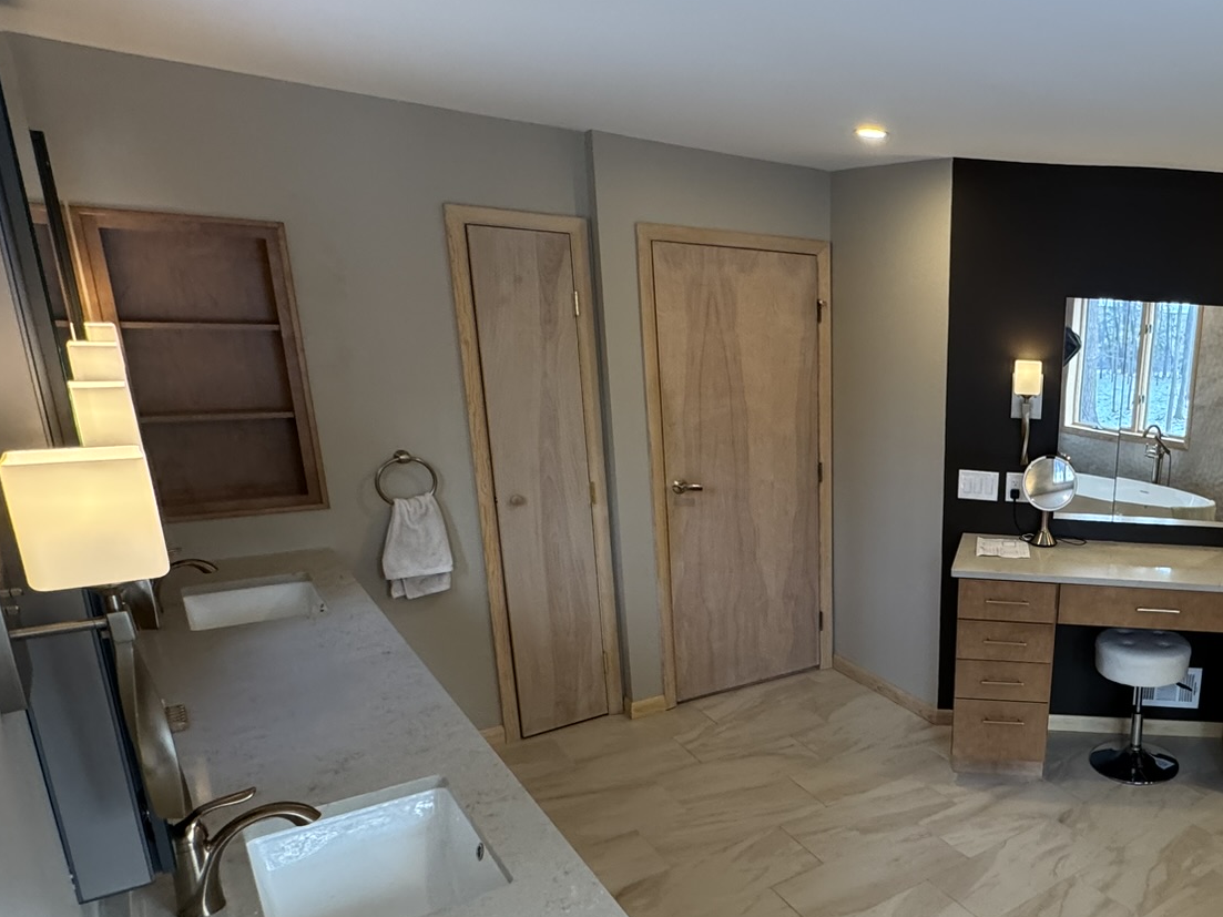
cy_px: 560
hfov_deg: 59.9
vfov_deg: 52.6
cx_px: 1037
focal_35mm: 26
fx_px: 918
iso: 250
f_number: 2.2
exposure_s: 1/120
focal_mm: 2.22
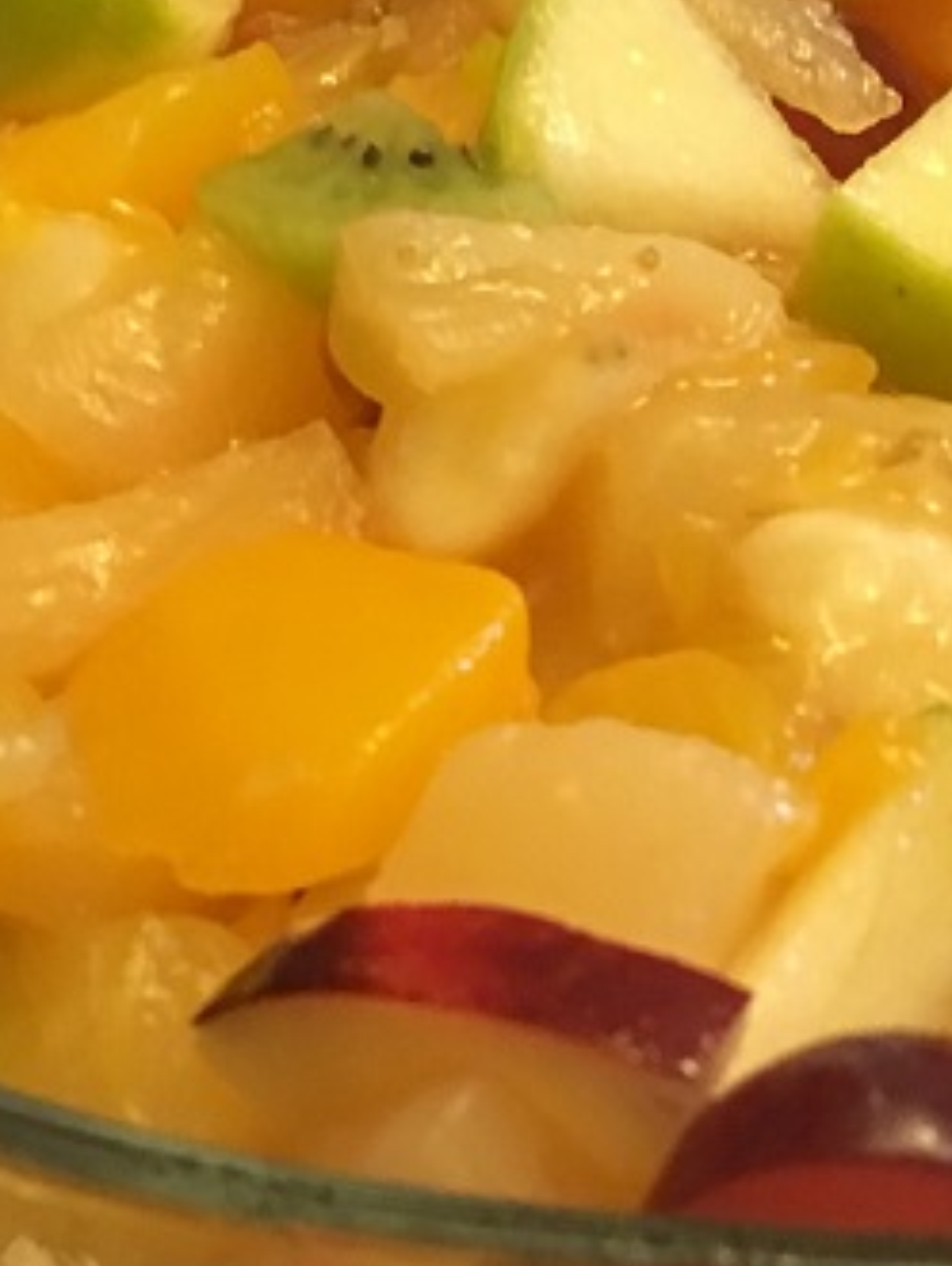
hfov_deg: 20.7
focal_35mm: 70
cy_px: 652
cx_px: 822
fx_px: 2562
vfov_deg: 27.7
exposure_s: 1/15
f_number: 2.2
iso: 80
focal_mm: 4.15
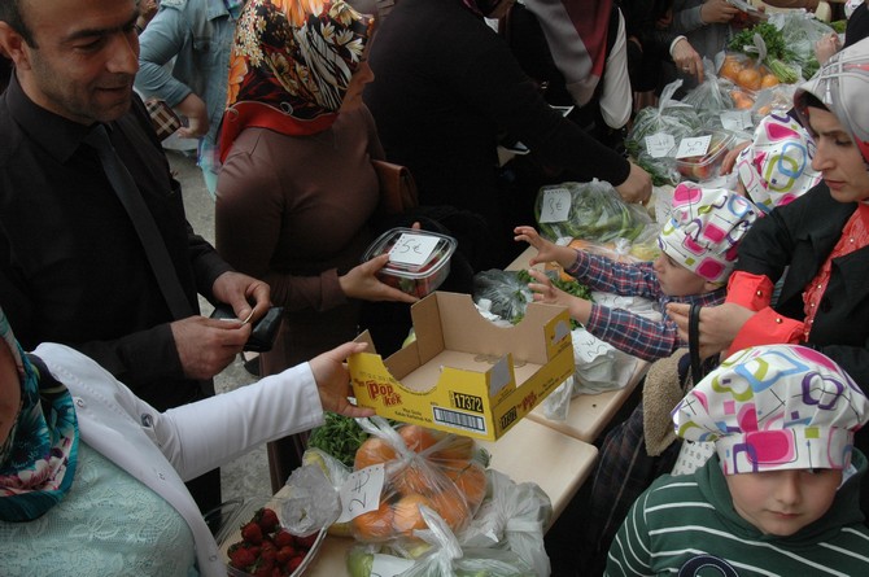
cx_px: 434
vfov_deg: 36.8
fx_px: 868
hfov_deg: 53.2
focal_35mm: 36
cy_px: 288
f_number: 9
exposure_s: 1/320
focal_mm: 24
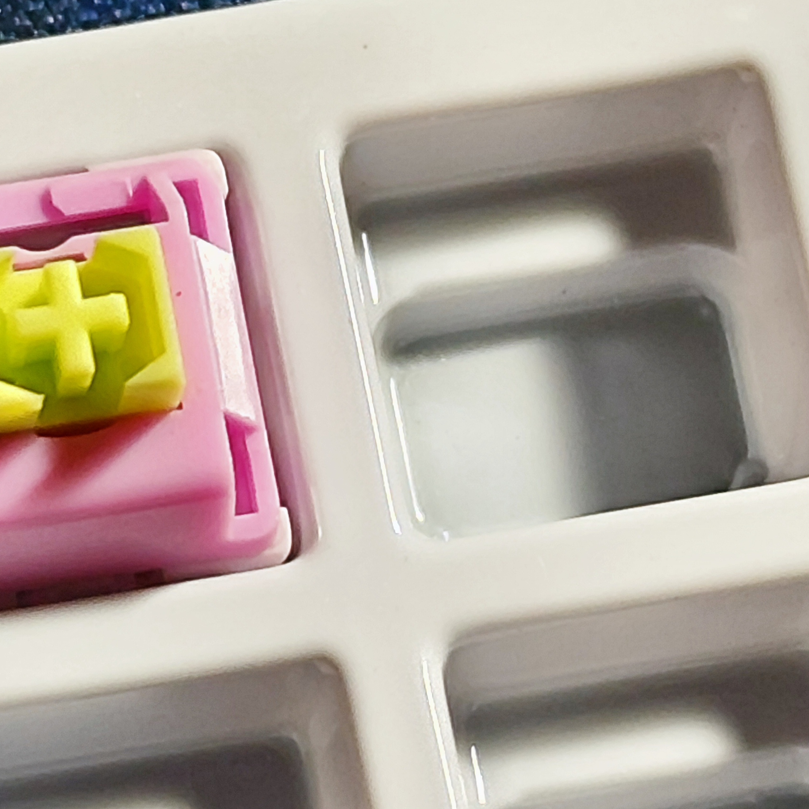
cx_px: 140
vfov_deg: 34.7
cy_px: 373
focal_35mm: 49
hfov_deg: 33.5
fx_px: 1296
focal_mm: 7.01
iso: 835
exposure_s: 1/87.6
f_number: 1.69
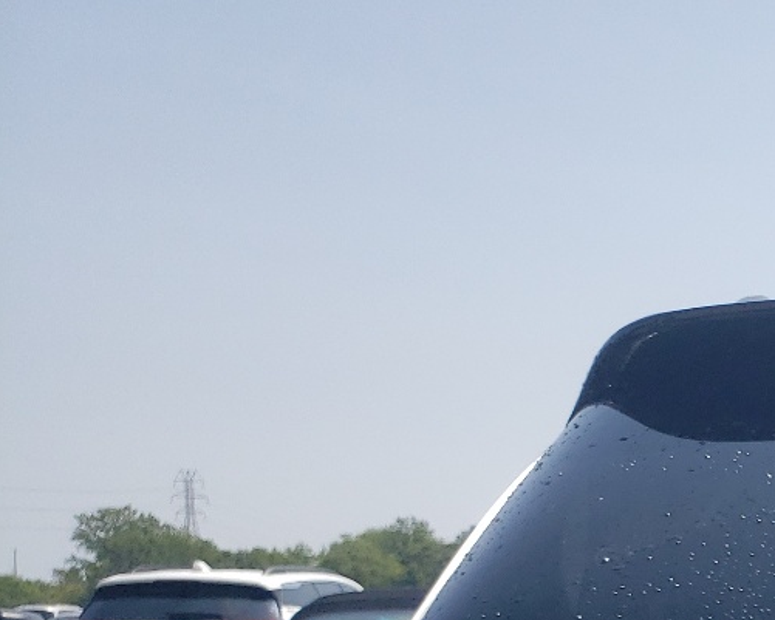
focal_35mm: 81
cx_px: 1228
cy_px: 878
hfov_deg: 19.8
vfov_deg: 17.4
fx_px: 1858
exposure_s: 1/3333
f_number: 1.5
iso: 50
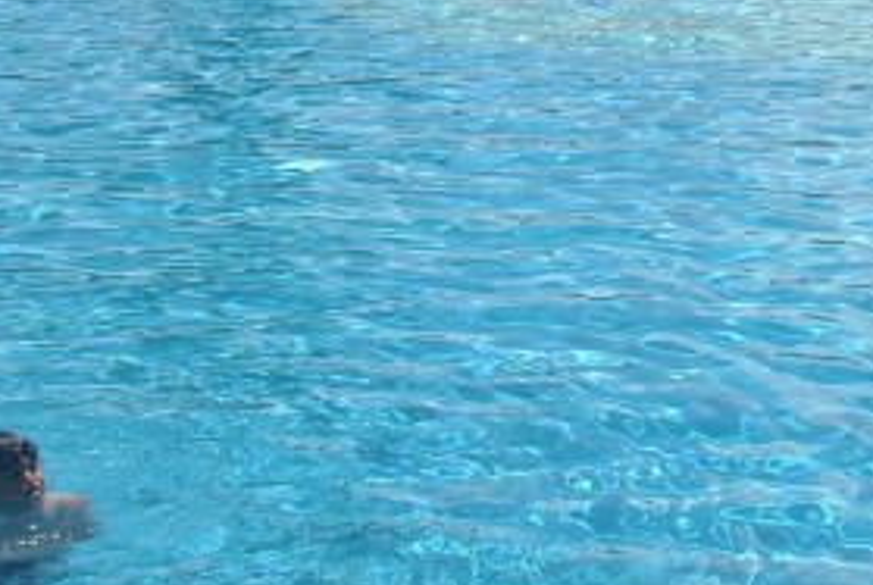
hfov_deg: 17.4
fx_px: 2696
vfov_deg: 12.1
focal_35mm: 111
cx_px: 1087
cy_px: -125
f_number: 9
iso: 100
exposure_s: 1/320
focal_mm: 18
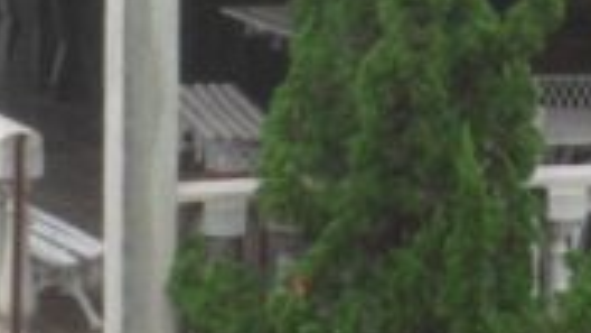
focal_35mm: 351
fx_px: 5501
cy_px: -410
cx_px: 581
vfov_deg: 3.4
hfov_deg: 6.1
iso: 100
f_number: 5.8
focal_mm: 13.2
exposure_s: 1/60
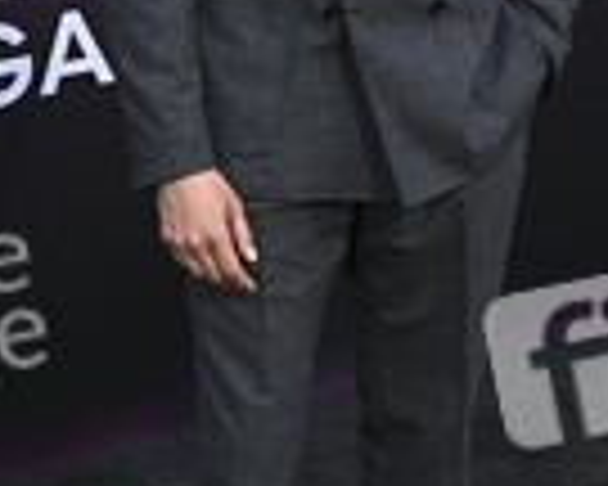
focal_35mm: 131
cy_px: 117
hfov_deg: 14.7
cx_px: 306
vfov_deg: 11.7
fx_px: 2357
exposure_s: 1/320
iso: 1600
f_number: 5
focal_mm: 47
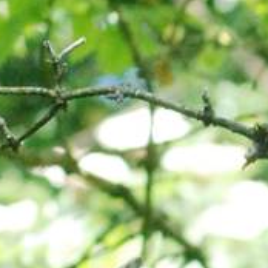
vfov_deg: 1.6
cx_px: -235
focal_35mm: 1114
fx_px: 9757
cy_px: 910
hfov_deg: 1.6
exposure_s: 1/640
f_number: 6.3
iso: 1600
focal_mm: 95
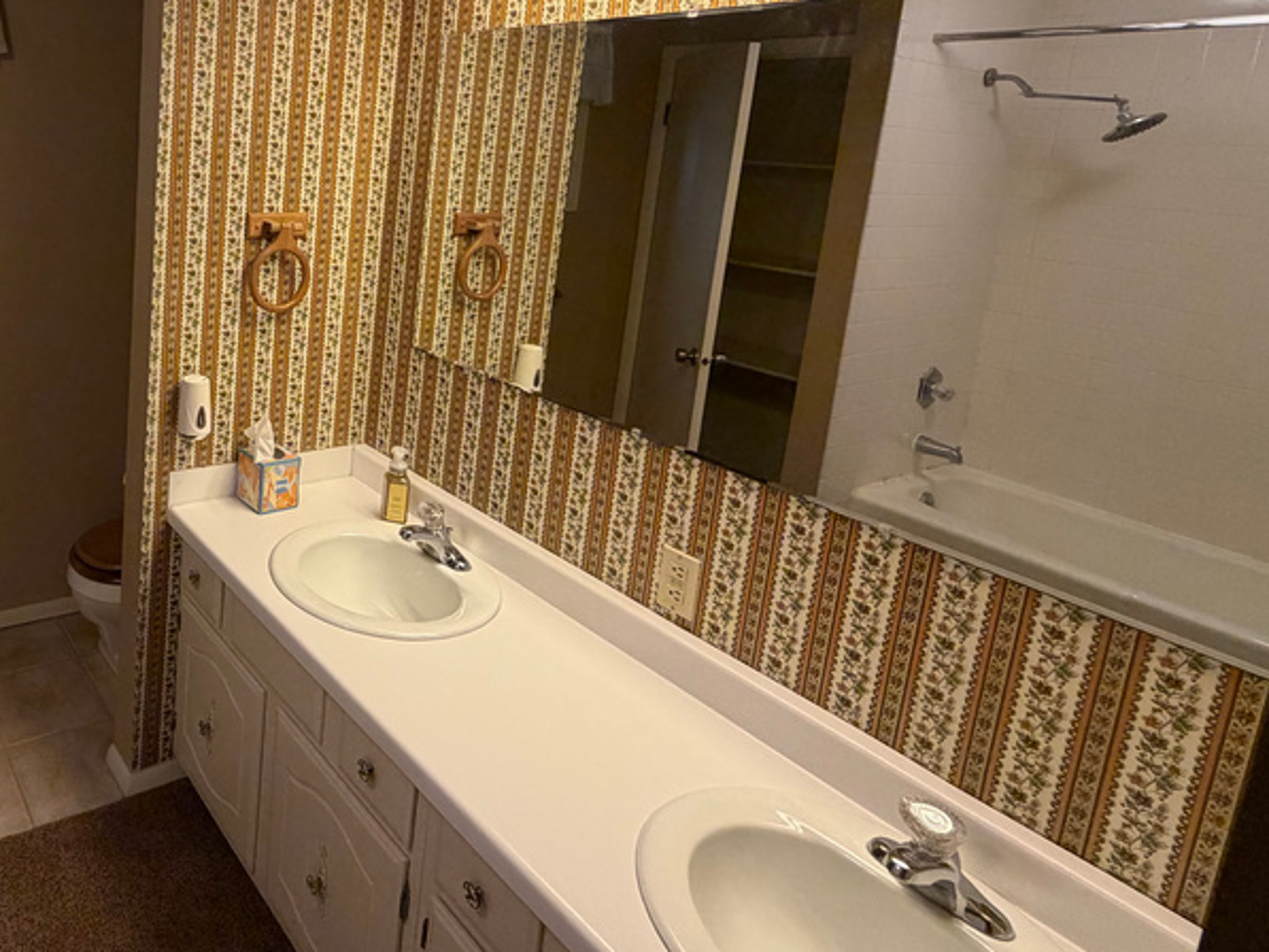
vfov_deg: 54.8
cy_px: 270
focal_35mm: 24
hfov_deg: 63.8
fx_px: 880
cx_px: 213
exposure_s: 1/60
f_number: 2.2
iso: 200
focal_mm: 2.22
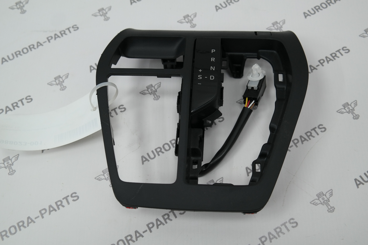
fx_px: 419
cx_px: 184
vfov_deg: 32.6
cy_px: 122
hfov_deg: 47.4
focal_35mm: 41
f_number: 4
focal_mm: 27
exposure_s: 1/60
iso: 200
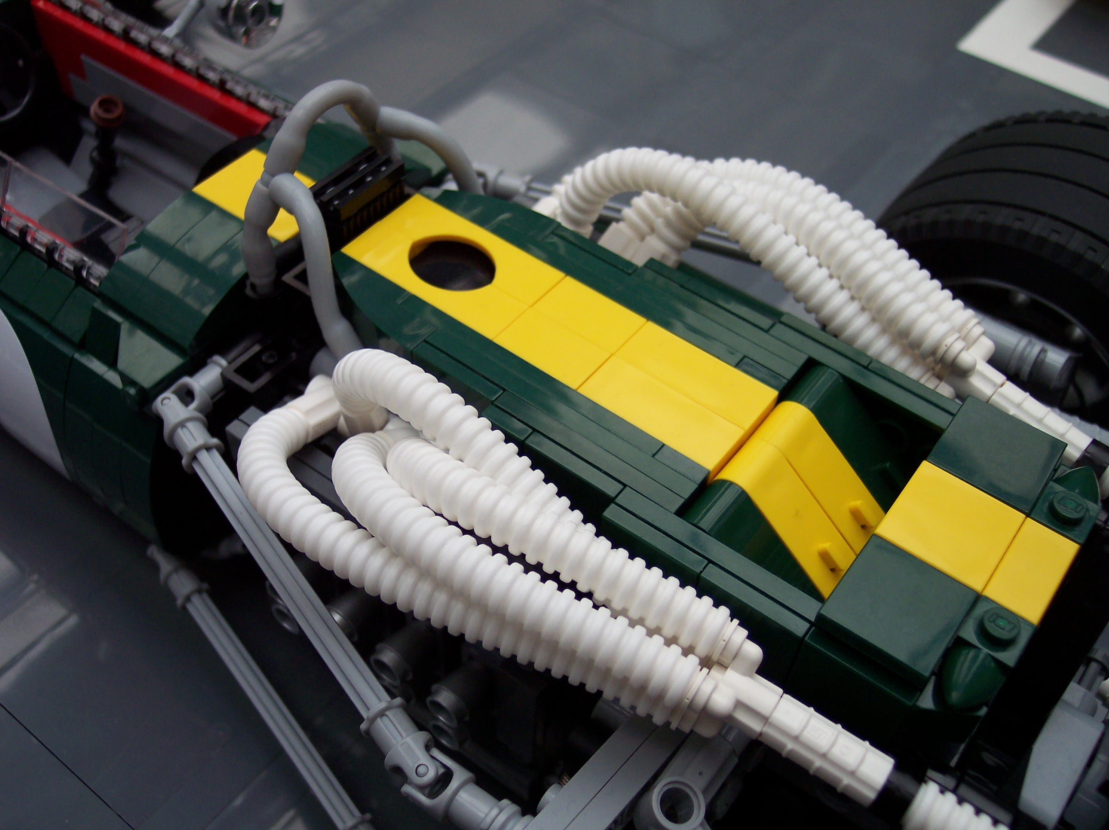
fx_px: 1217
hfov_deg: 49.0
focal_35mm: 38
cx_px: 554
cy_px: 415
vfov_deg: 37.7
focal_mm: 8
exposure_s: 1/350
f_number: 2.8
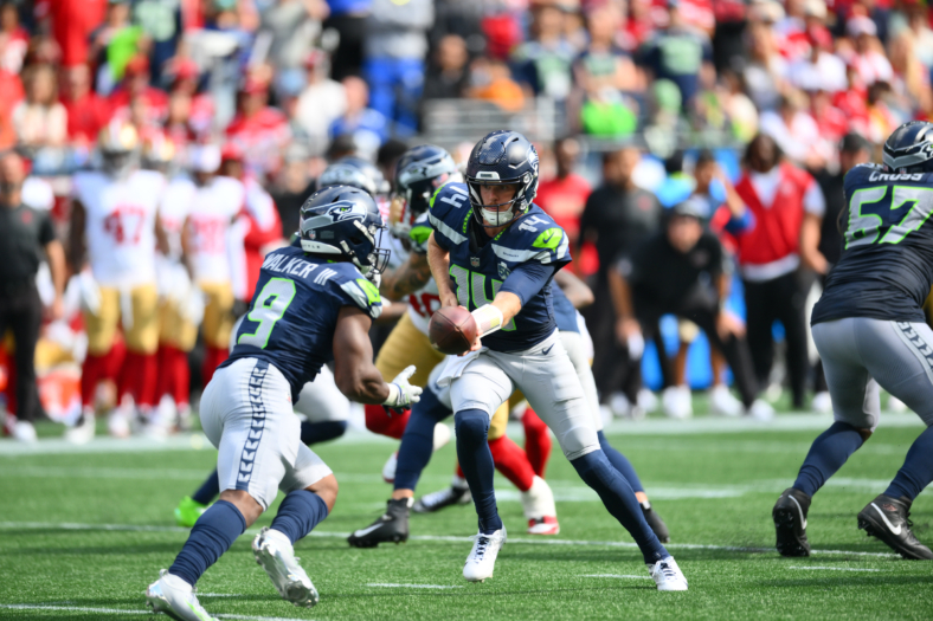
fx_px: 10364
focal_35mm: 400
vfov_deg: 3.4
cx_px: 466
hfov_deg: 5.2
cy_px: 310
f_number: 2.8
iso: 400
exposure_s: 1/2500
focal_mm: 400
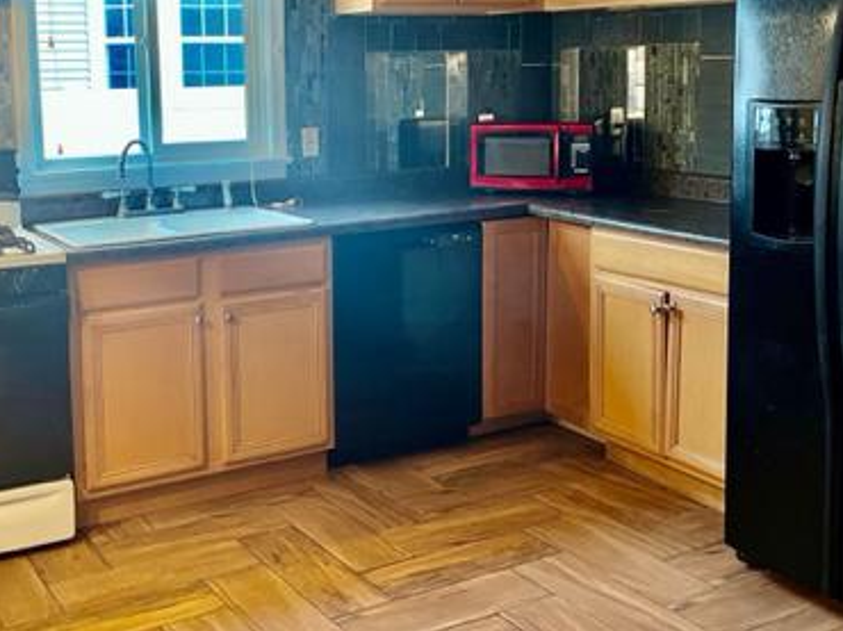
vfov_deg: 31.8
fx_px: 1095
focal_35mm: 45
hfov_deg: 41.8
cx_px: 321
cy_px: 198
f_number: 1.6
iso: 320
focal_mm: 5.1
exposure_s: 1/60
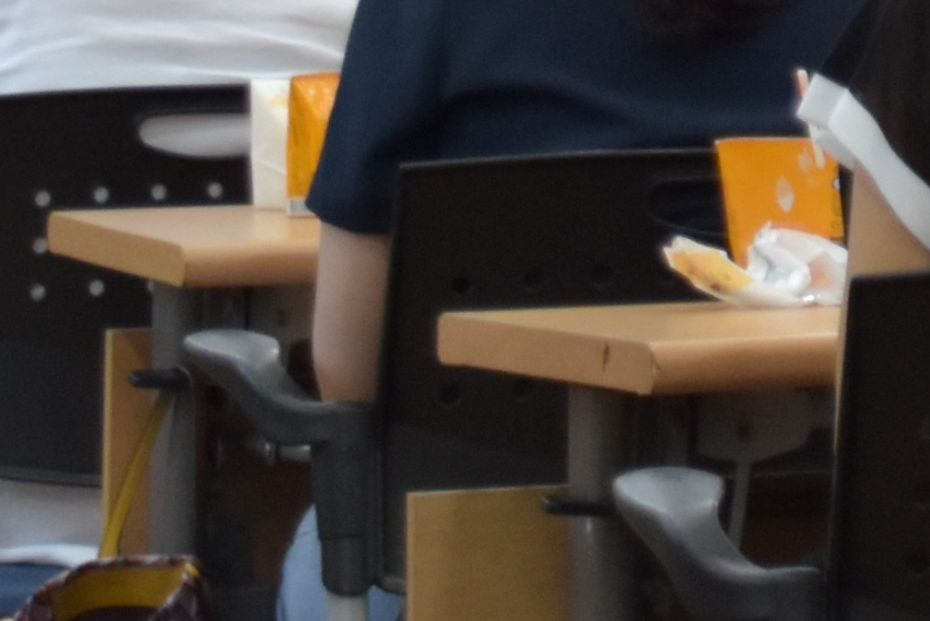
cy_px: -555
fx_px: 8758
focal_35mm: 339
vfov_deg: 4.0
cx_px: 1739
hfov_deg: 6.0
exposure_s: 1/80
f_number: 4.5
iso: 1000
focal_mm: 38
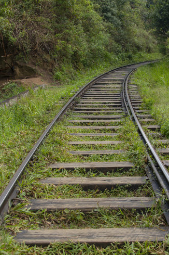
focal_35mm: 45
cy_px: 123
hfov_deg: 29.8
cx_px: 92
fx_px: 317
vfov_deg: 43.6
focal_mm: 36
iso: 200
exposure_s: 1/320
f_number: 5.6
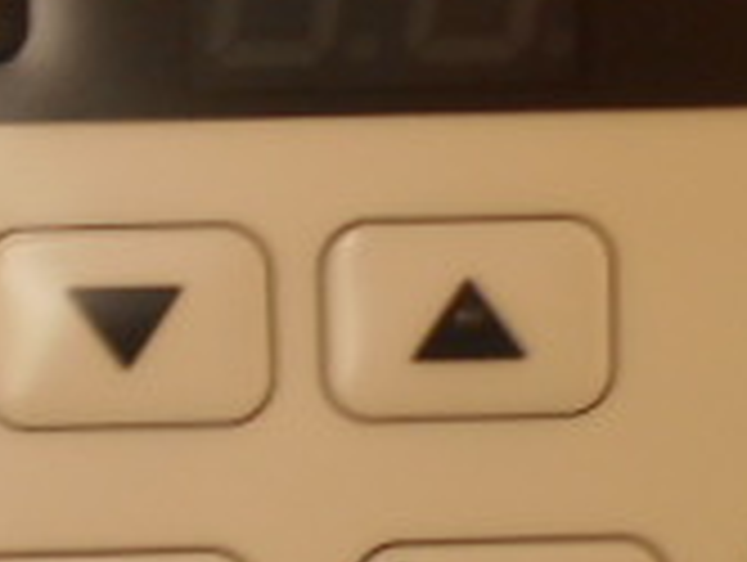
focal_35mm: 100
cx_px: 338
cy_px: 364
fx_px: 2161
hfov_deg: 19.6
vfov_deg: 14.8
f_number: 3.2
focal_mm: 4.6
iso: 160
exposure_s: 1/30
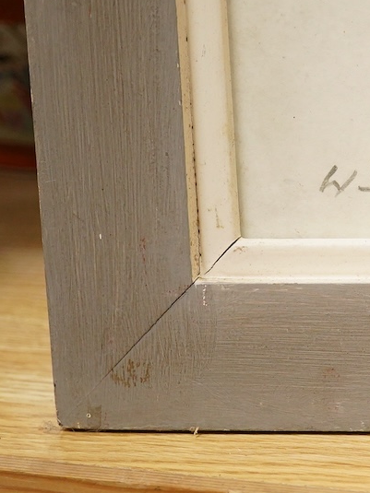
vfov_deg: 21.5
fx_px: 1297
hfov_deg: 15.5
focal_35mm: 91
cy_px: 232
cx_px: 473
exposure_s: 1/320
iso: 2500
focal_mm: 30
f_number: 4
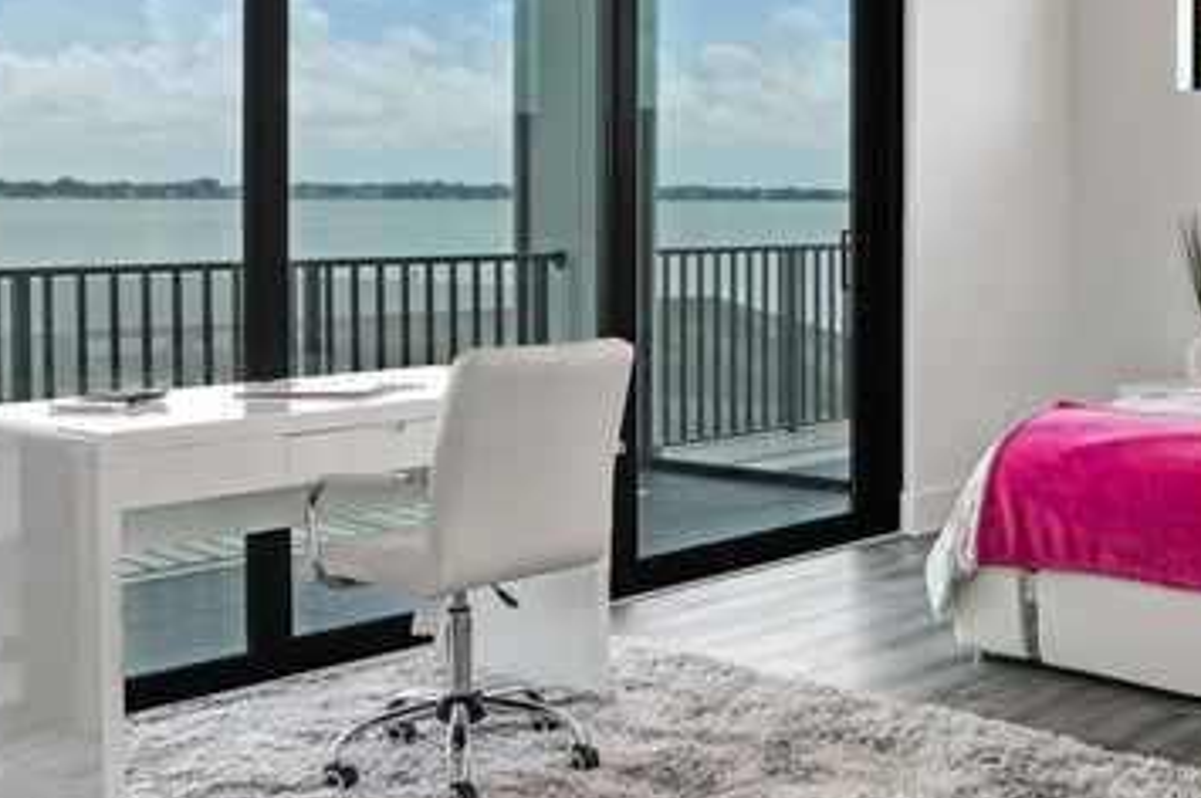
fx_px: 1633
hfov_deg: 38.2
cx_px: 1028
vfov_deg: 27.2
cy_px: 235
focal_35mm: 49
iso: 400
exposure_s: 1/100
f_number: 9
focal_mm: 16
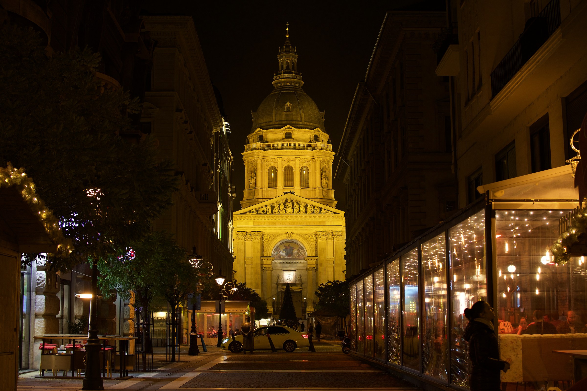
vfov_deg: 26.0
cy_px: 196
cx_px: 294
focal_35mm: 52
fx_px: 848
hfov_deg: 38.2
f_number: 3.2
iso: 640
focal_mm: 35
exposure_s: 1/25
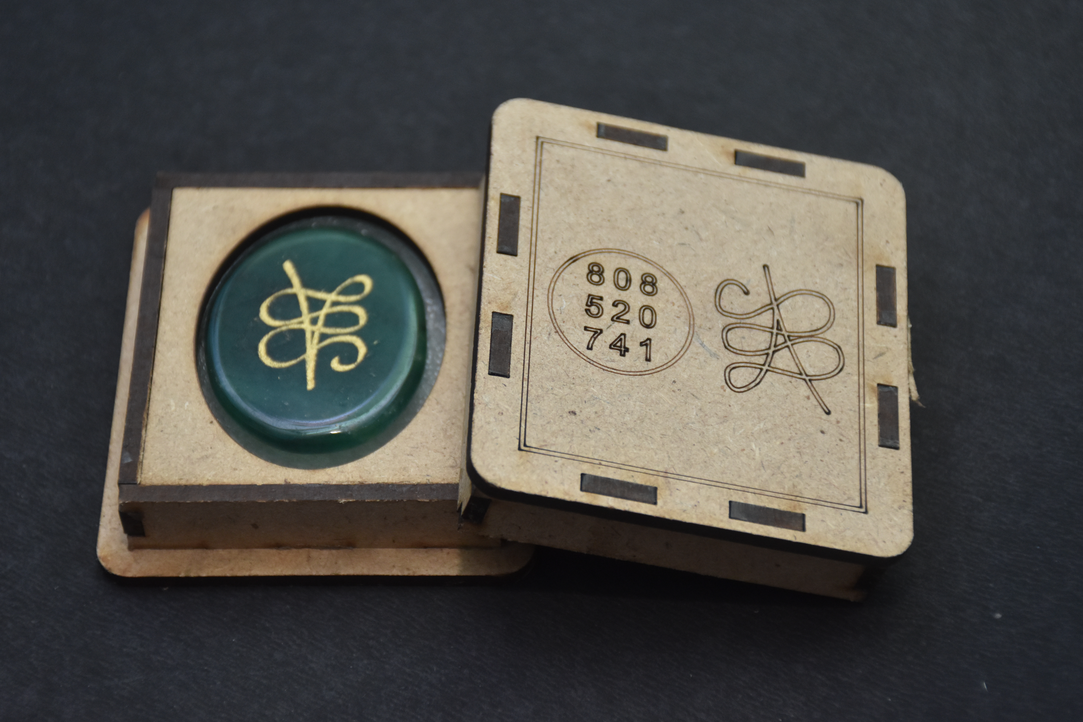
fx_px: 3716
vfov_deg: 11.1
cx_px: 535
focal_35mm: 124
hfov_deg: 16.6
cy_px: 335
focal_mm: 75
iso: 800
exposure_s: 1/125
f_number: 5.6
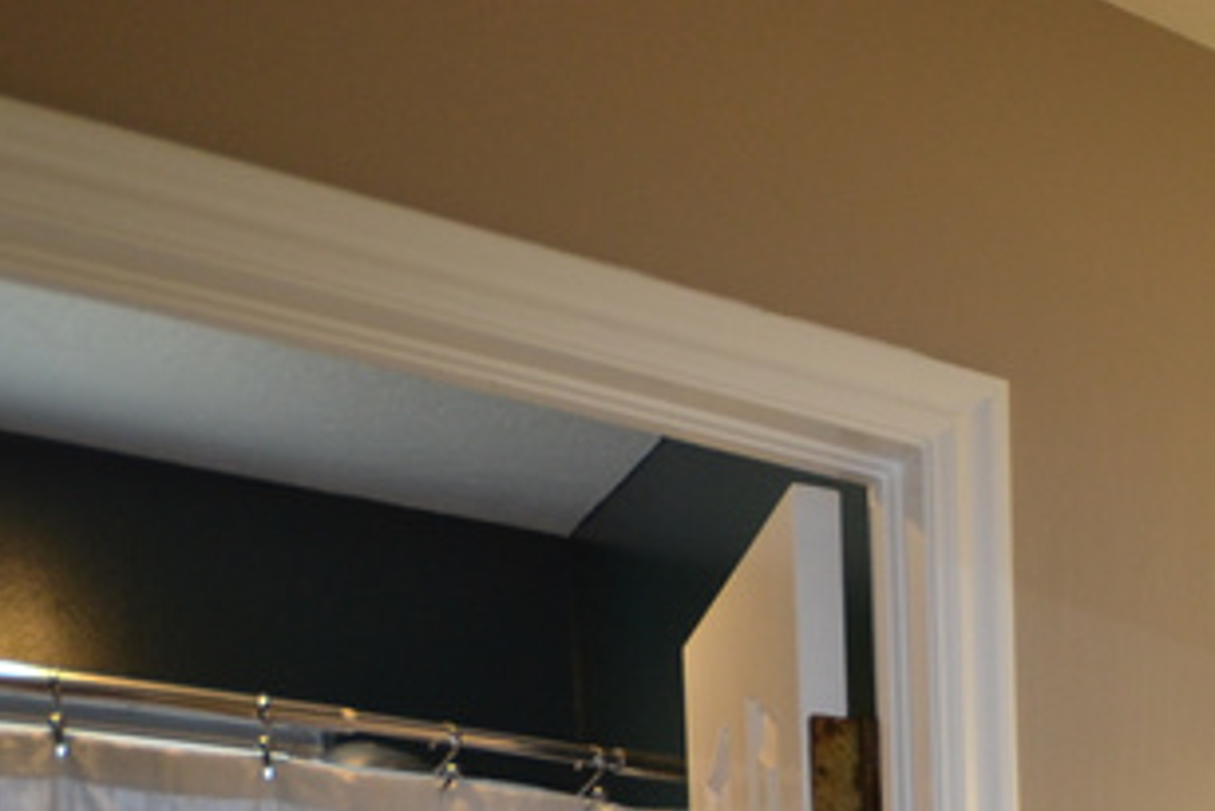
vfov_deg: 22.2
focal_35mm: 50
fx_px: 1688
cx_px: 1710
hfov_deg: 29.0
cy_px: 1224
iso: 400
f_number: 4
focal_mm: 10
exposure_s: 1/60
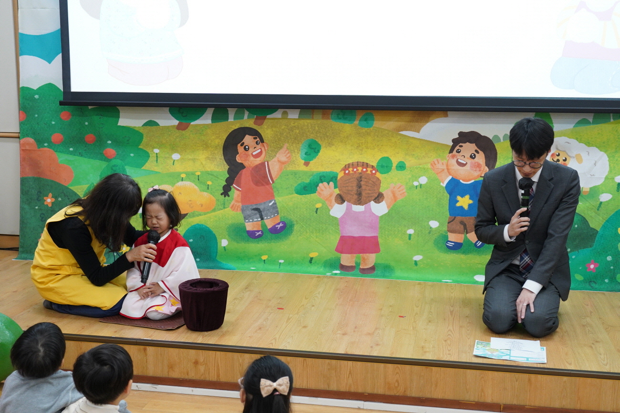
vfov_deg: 28.1
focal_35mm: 48
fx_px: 827
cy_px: 206
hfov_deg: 41.1
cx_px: 310
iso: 2500
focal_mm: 48
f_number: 5.6
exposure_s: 1/100
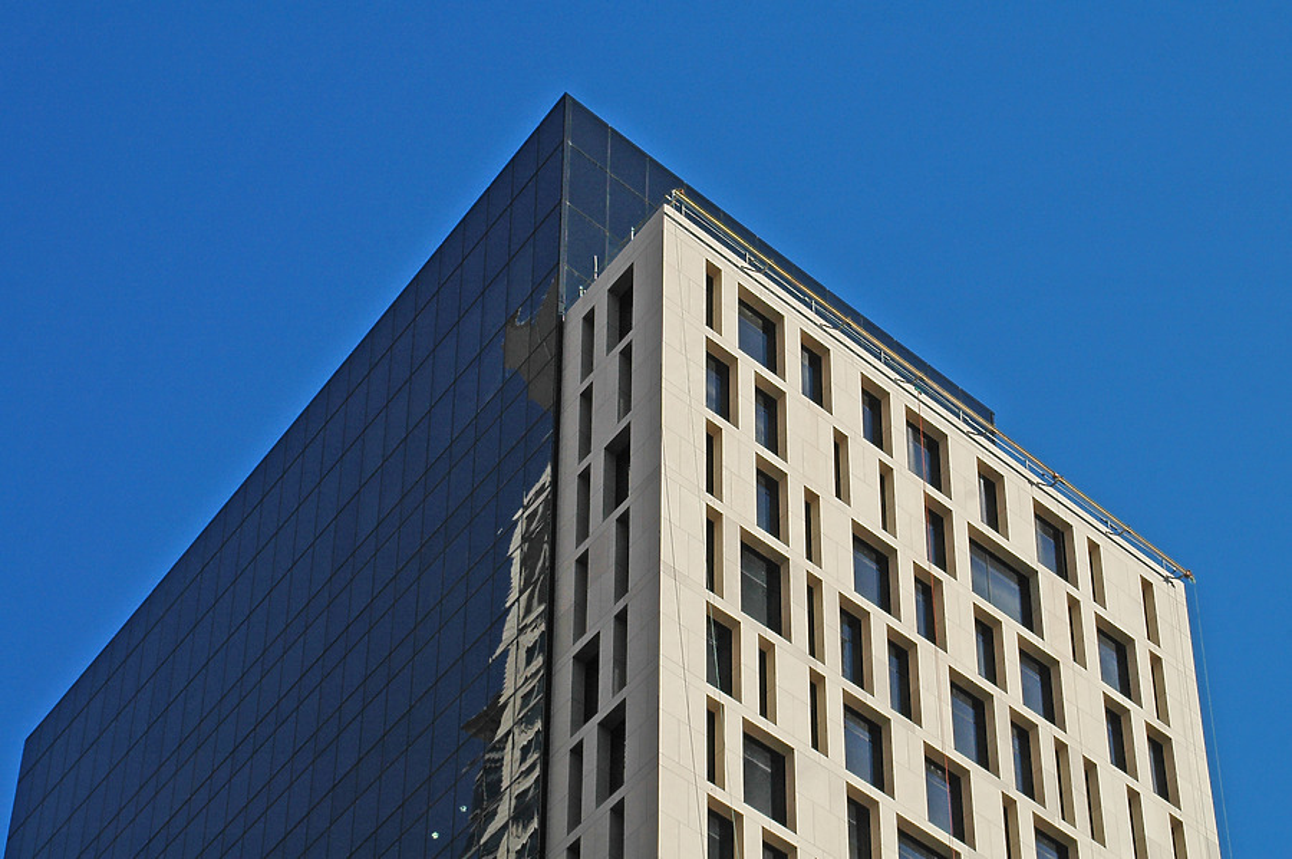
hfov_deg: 27.0
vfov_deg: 18.1
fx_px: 2689
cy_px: 430
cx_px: 646
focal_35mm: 75
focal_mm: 50
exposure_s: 1/400
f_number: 10
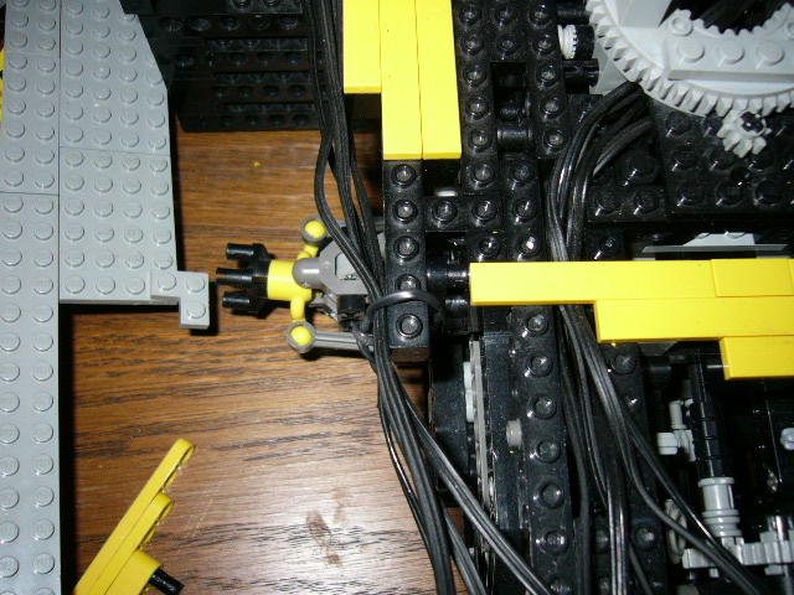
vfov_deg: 40.7
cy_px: 298
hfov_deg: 52.6
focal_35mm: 35
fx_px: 803
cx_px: 397
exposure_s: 1/60
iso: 100
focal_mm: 5.8
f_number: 2.8
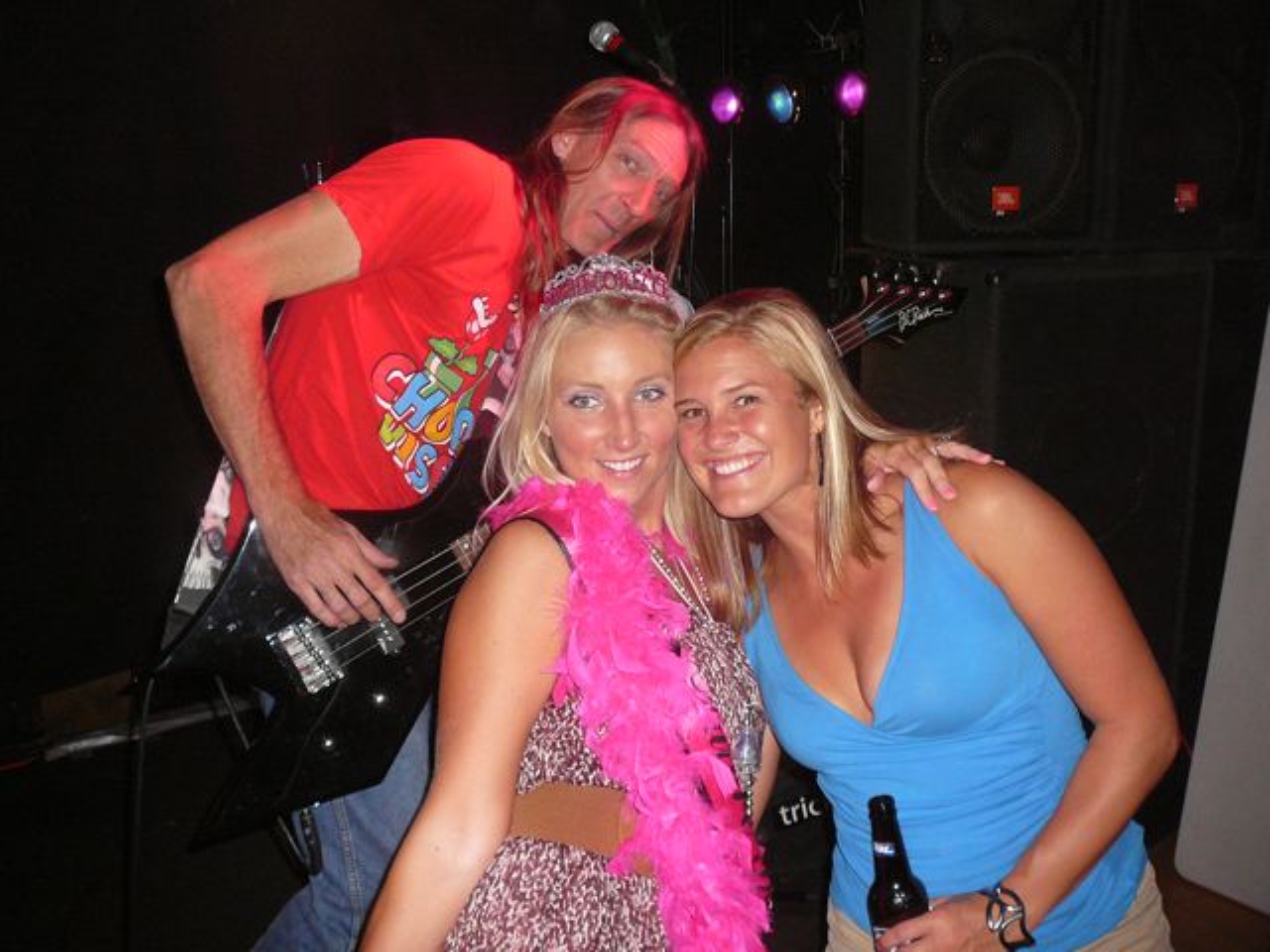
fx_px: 1284
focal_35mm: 35
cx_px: 635
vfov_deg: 40.7
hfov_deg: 52.6
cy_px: 476
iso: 200
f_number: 2.8
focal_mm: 5.2
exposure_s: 1/30
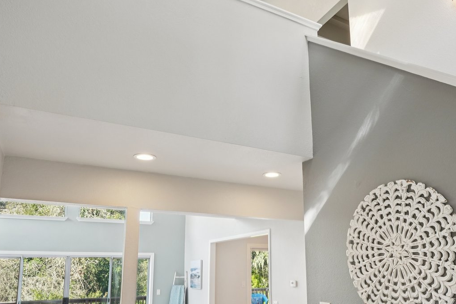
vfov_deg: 45.7
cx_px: 257
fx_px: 355
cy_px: 202
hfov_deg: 65.2
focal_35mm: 28
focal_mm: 14
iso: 640
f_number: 8
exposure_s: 1/40
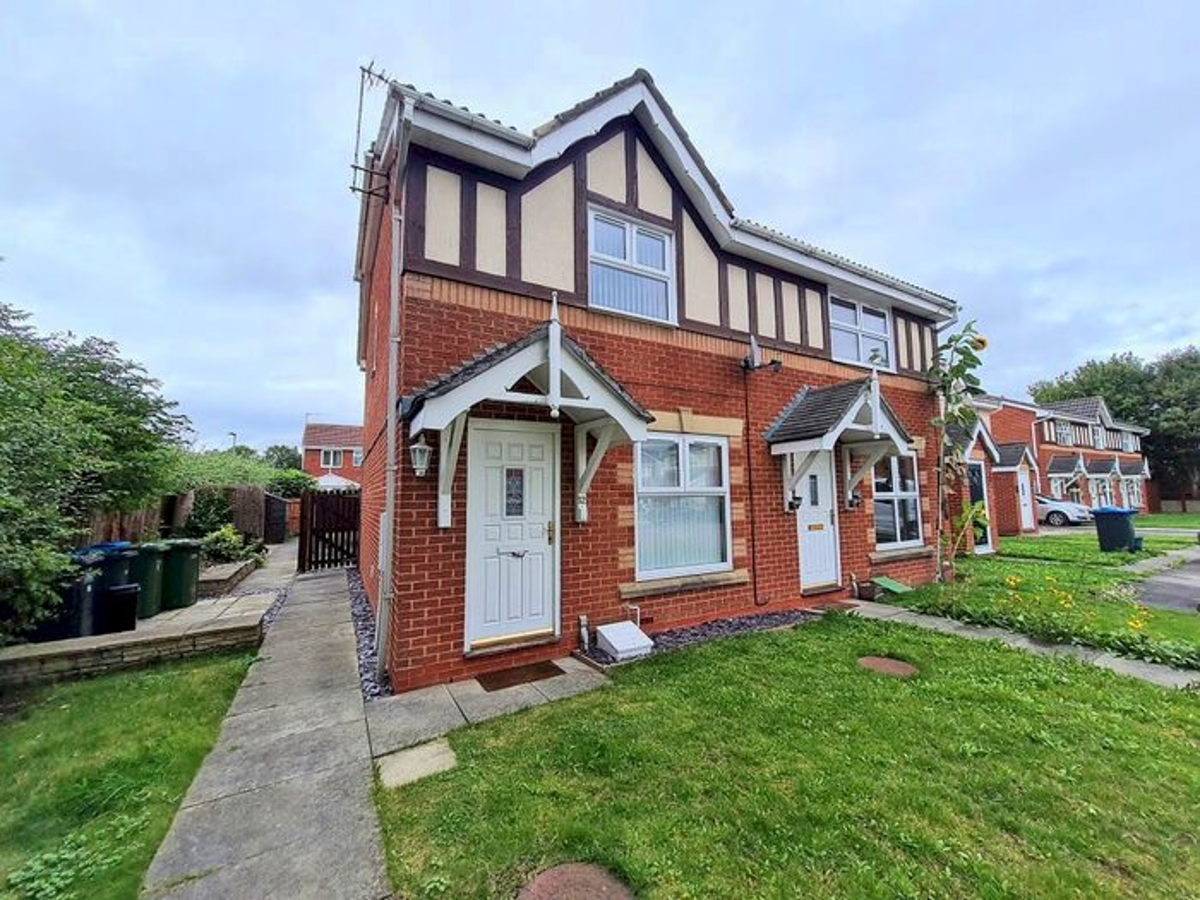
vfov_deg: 89.9
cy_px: 450
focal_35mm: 13
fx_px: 451
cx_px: 600
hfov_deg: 106.2
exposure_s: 1/180
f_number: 2.2
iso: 50
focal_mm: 1.74
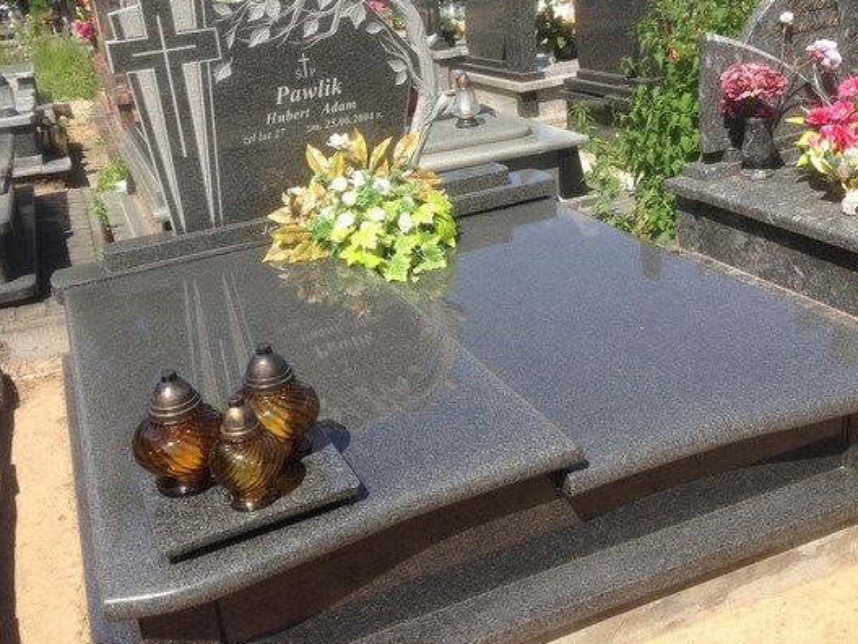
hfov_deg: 46.8
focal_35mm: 40
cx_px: 396
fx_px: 991
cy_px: 276
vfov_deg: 35.9
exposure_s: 1/1205
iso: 50
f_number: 2.4
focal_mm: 4.12
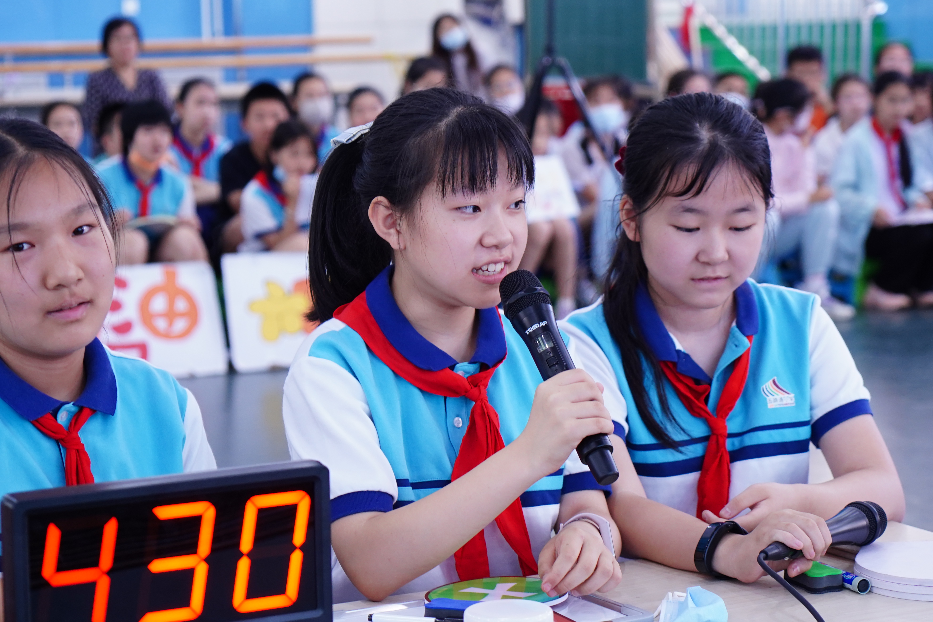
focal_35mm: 94
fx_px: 2436
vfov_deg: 14.6
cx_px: 466
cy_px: 311
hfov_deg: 21.7
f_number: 4
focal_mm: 63
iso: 1000
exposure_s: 1/80
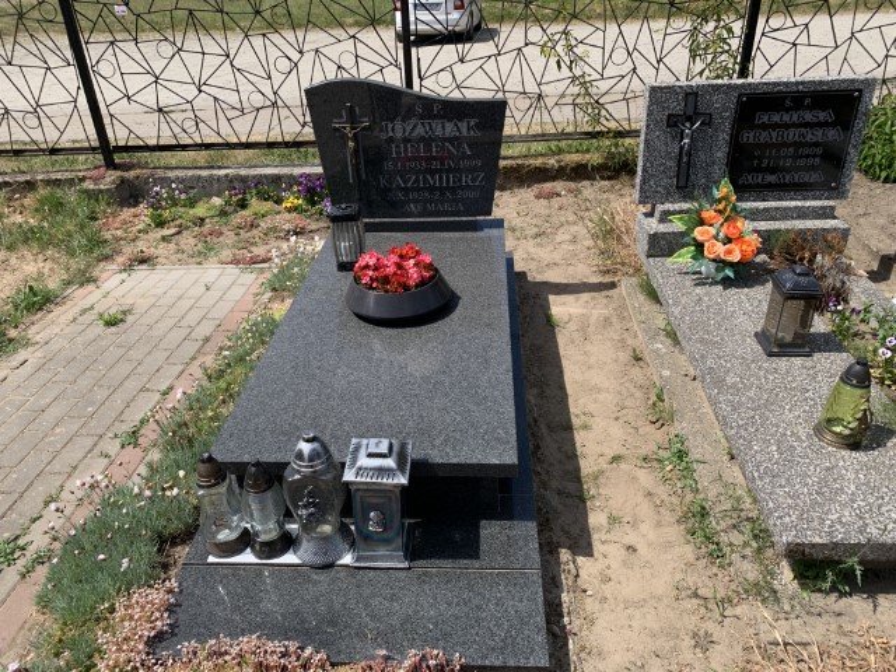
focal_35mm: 26
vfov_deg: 53.1
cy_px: 336
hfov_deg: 67.3
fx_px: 673
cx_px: 448
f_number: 1.8
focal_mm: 4.25
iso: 25
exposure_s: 1/1812
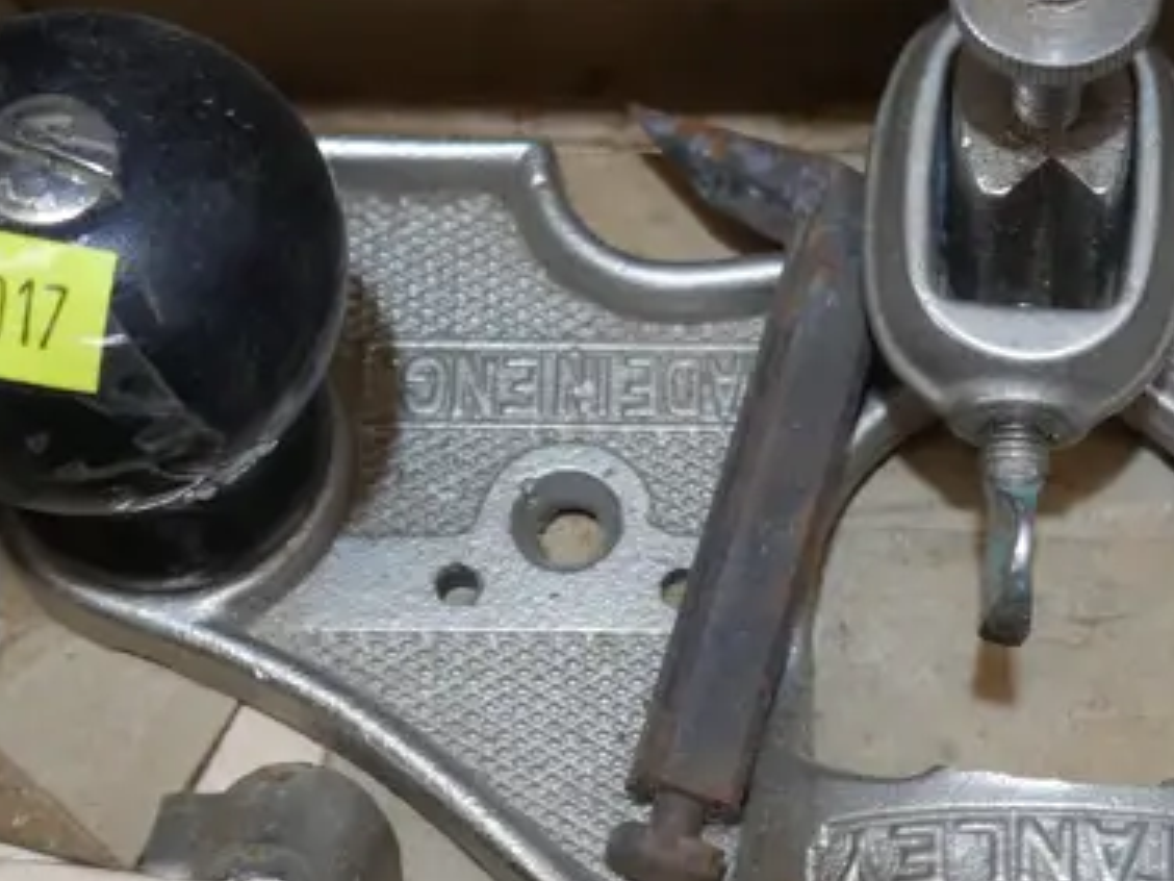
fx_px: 3697
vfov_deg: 13.6
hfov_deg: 17.8
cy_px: 623
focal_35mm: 109
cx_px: 1012
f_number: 4.4
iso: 500
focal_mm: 20
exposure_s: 1/60
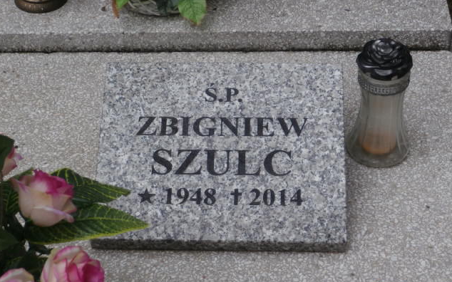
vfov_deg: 14.2
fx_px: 1133
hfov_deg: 22.6
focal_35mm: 92
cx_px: 225
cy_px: 153
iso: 100
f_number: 5
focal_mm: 15.16
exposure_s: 1/200
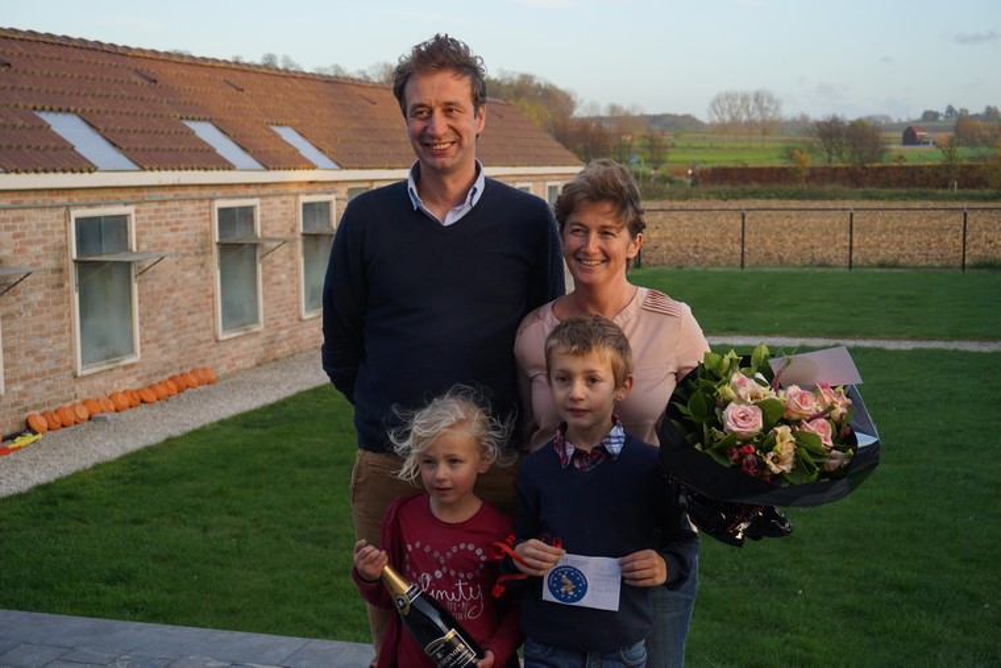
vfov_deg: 27.3
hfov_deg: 40.0
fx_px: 1377
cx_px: 500
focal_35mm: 50
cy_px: 334
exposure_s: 1/160
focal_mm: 33
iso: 200
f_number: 5
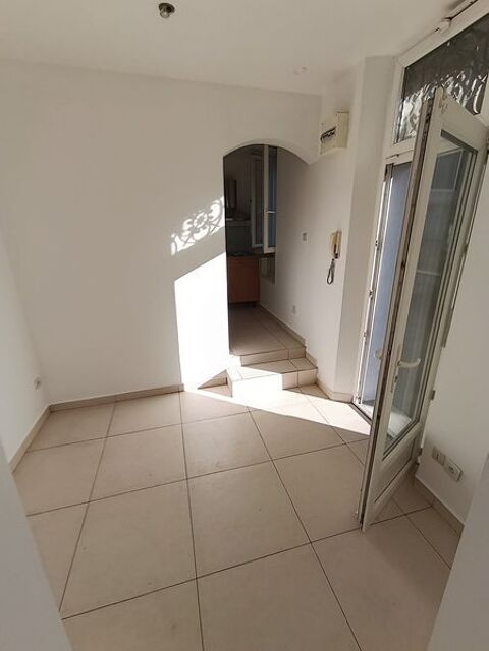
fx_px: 283
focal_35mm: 15
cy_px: 326
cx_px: 244
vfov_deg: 98.2
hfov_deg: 81.7
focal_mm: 1.65
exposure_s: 1/392
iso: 50
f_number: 2.2
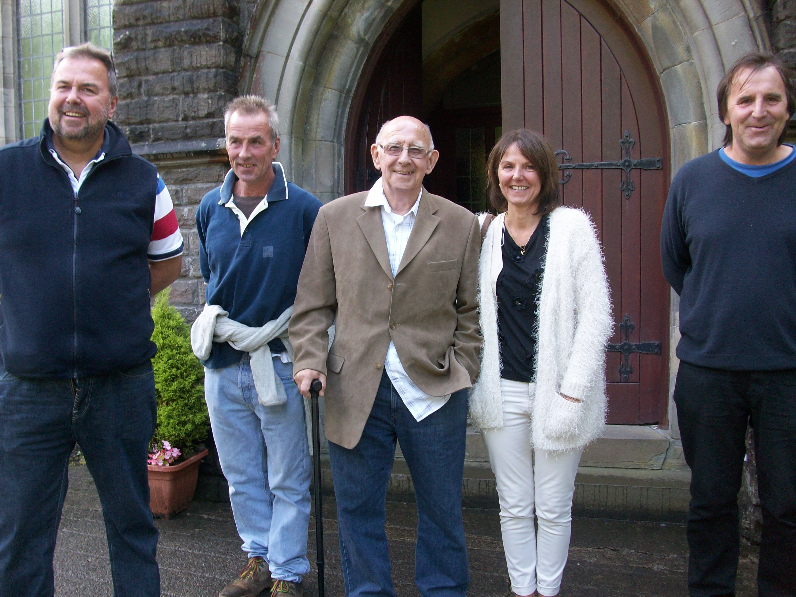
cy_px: 298
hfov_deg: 54.0
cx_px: 398
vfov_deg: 41.8
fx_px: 782
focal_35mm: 34
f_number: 2.8
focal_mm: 5.7
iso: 64
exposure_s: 1/61.2
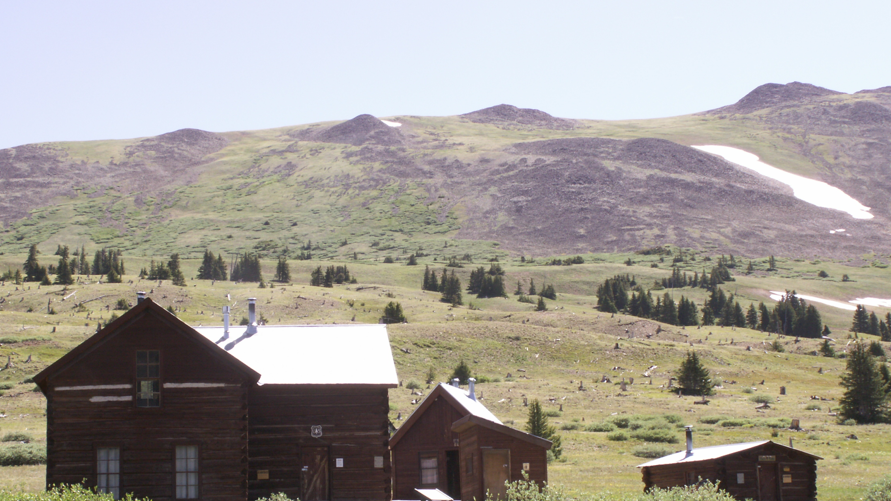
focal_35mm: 68
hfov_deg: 31.0
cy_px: 331
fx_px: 1606
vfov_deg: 17.7
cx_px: 444
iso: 50
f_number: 6.3
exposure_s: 1/125
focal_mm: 10.36
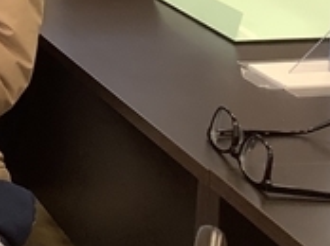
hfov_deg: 16.2
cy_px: -115
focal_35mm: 107
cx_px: -216
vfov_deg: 13.1
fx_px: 1019
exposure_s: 1/60
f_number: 2.4
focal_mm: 3.3
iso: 64
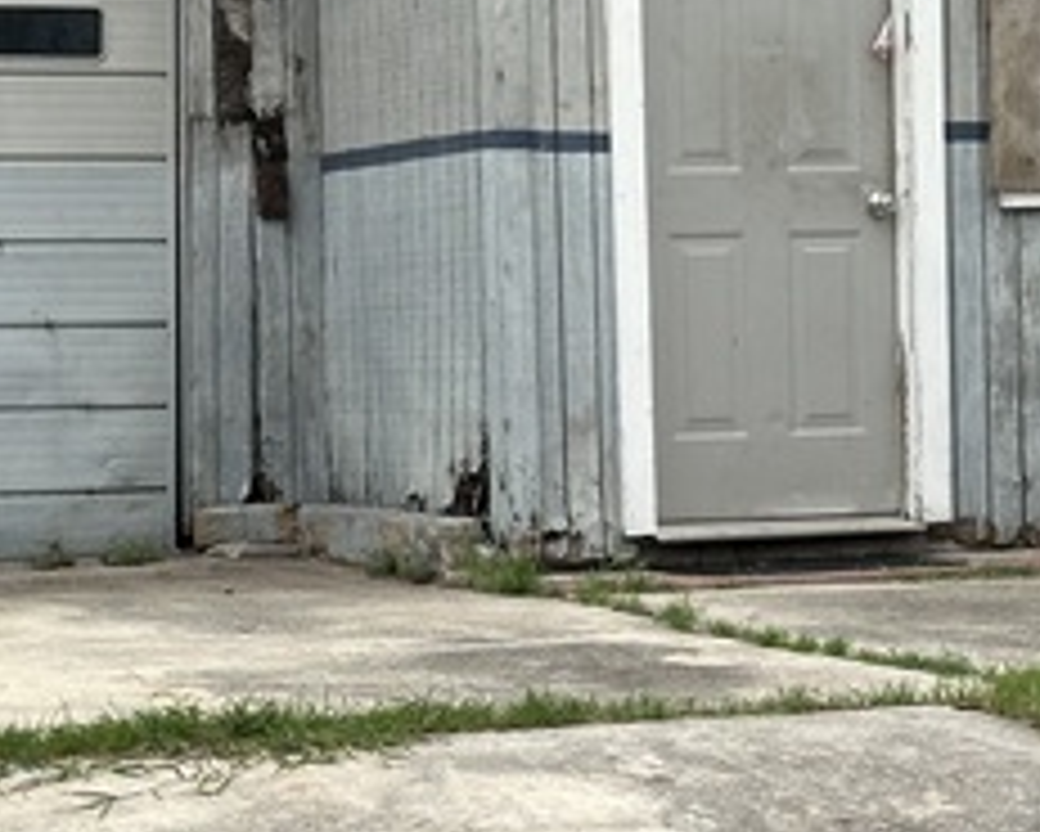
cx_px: 351
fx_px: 4003
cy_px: 288
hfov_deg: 14.8
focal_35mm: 130
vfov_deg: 11.9
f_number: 1.78
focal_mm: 6.86
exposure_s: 1/3472
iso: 64
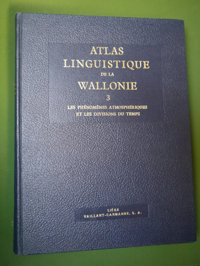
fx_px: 216
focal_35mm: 28
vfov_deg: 63.4
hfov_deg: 49.7
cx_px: 100
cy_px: 133
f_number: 3.5
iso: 1600
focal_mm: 14
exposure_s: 1/60
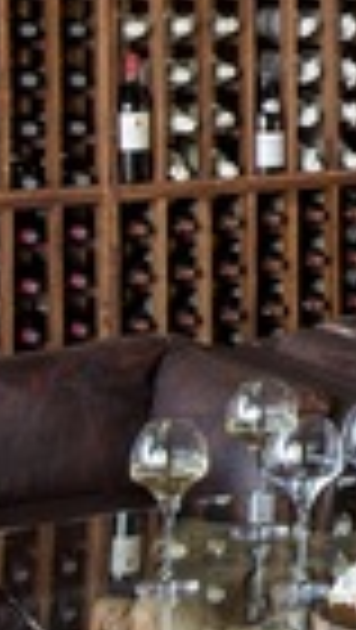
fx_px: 1708
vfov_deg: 20.4
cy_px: 25
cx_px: 780
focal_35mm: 102
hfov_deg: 10.6
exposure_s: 1/1.43
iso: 200
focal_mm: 16
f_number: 9.5
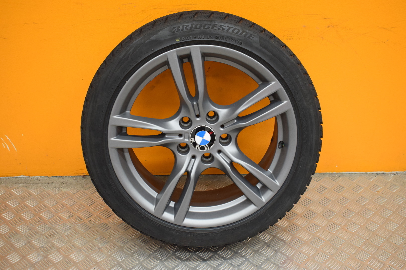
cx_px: 203
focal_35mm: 46
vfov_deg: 28.9
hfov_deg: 42.3
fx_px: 524
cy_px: 135
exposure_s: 1/60
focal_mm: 31
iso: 1400
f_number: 4.2
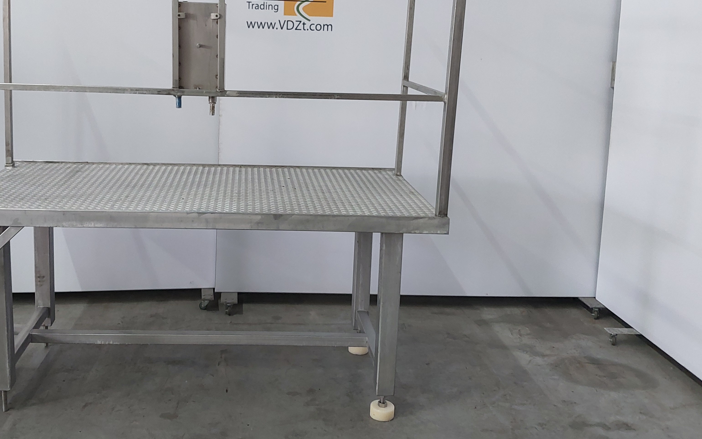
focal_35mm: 38
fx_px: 727
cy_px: 160
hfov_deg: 51.0
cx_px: 265
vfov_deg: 33.4
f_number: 1.8
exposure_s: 1/50
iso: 200
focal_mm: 4
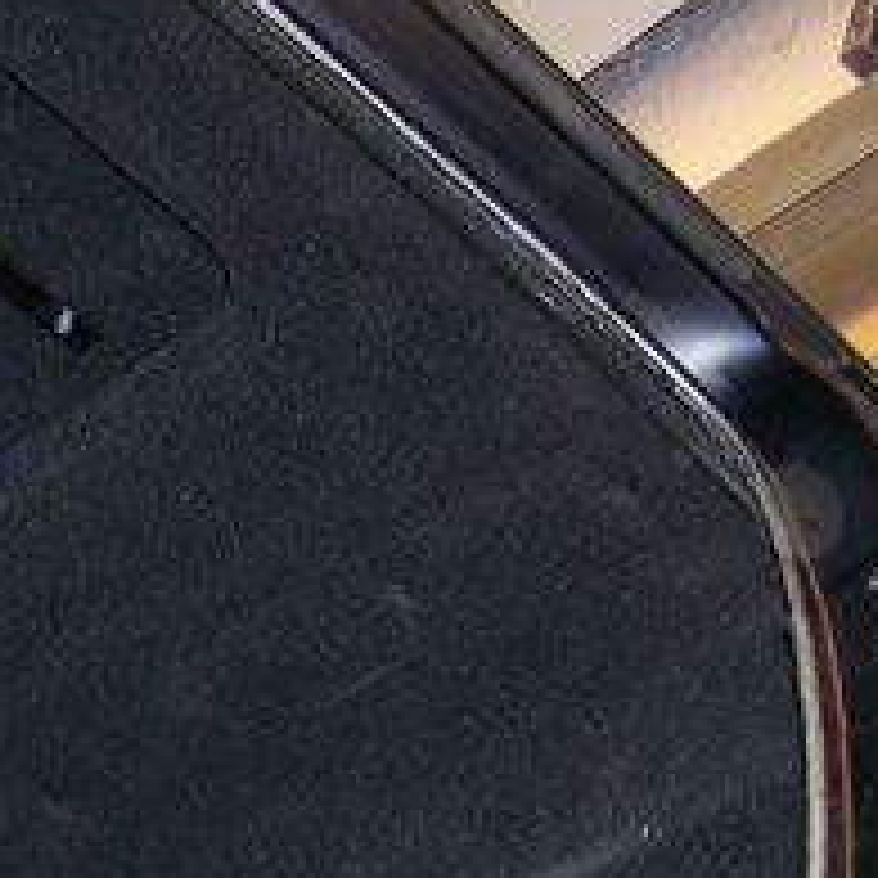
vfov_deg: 15.3
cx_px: -149
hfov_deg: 15.3
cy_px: 1027
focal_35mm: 110
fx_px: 3157
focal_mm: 6.3
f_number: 2.8
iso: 80
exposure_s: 1/60
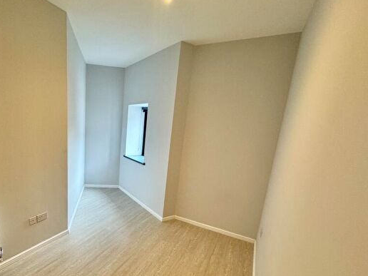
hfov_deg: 83.1
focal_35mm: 19
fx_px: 202
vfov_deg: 67.9
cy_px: 168
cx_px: 138
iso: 160
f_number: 2.2
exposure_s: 1/99
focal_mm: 2.22
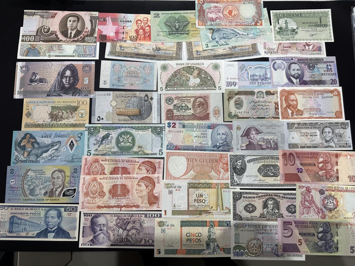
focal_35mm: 24
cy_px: 133
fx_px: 246
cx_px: 178
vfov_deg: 56.8
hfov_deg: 71.6
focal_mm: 6.86
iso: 200
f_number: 1.78
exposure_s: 1/100
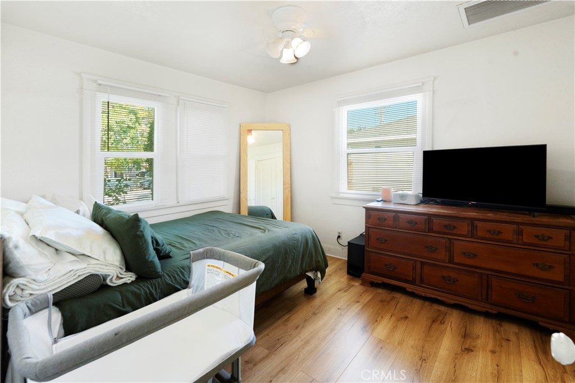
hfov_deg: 95.0
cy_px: 192
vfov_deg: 72.1
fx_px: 264
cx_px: 288
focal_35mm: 16
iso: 640
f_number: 8
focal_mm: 16.5
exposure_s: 1/10
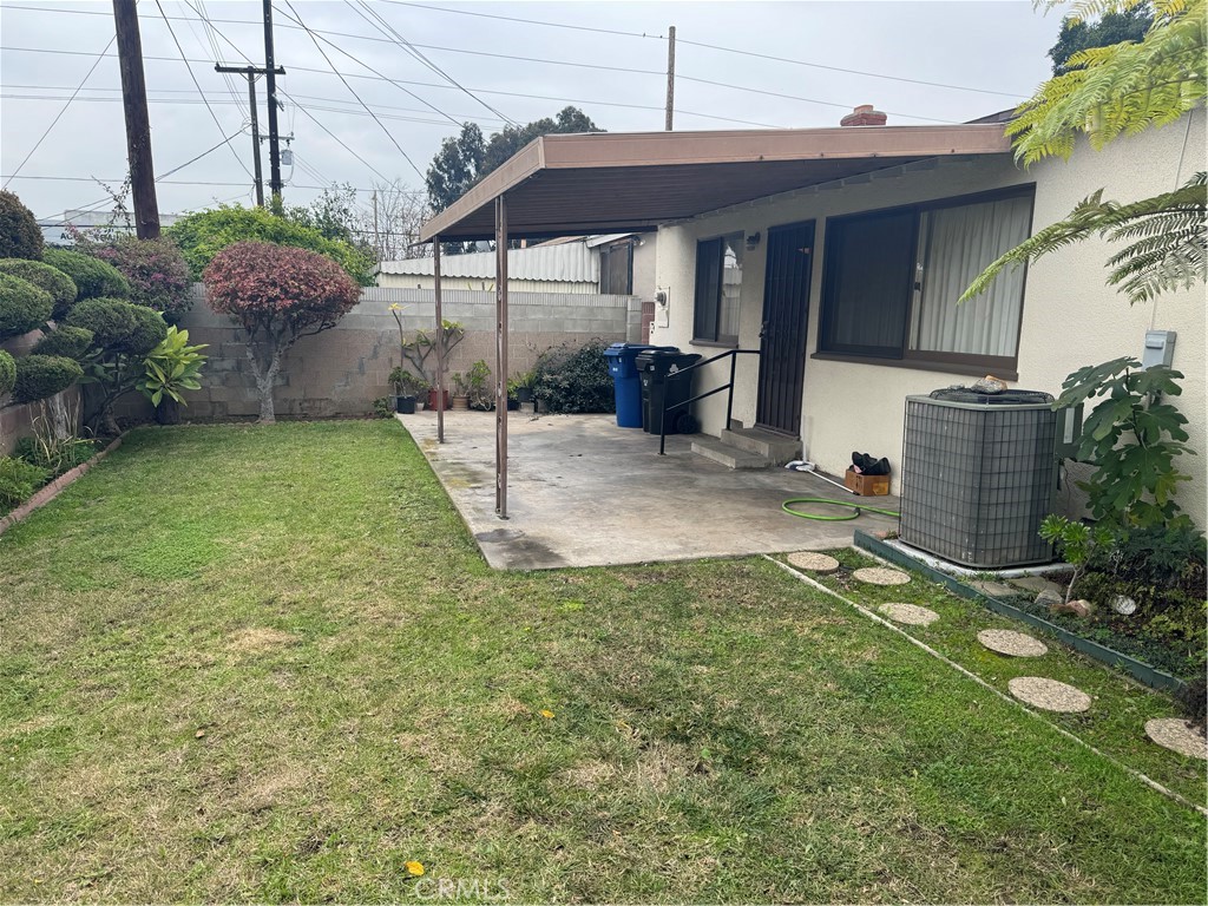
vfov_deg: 56.8
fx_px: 838
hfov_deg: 71.6
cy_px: 453
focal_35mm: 24
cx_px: 604
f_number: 1.78
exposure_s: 1/900
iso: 80
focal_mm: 6.86
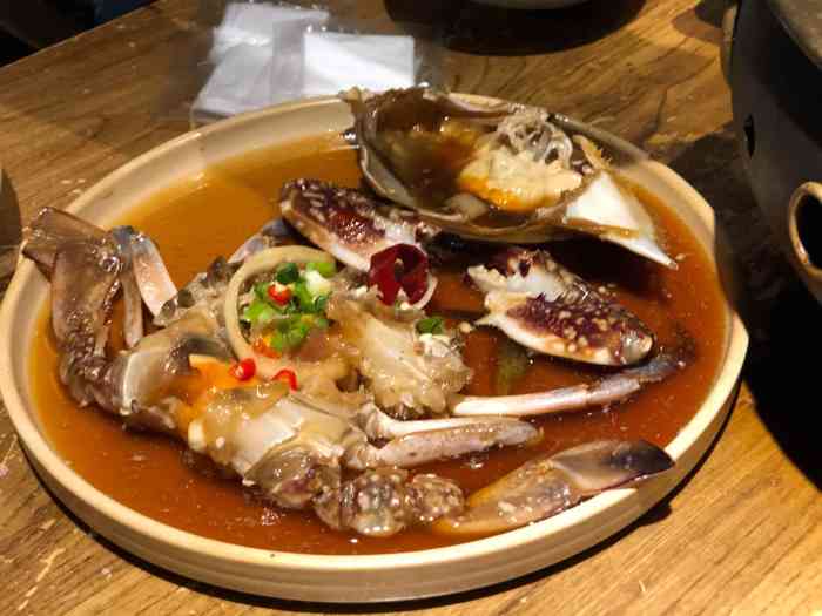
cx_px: 411
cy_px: 308
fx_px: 1354
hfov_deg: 33.8
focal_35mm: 57
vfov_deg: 25.7
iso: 320
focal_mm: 6.6
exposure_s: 1/33
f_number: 2.8
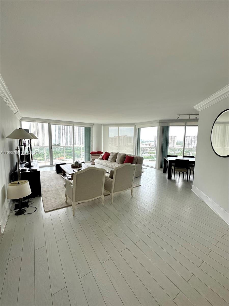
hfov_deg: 85.7
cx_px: 114
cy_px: 153
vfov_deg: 102.1
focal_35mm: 14
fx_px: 123
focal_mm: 2.22
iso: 40
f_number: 2.2
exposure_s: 1/276
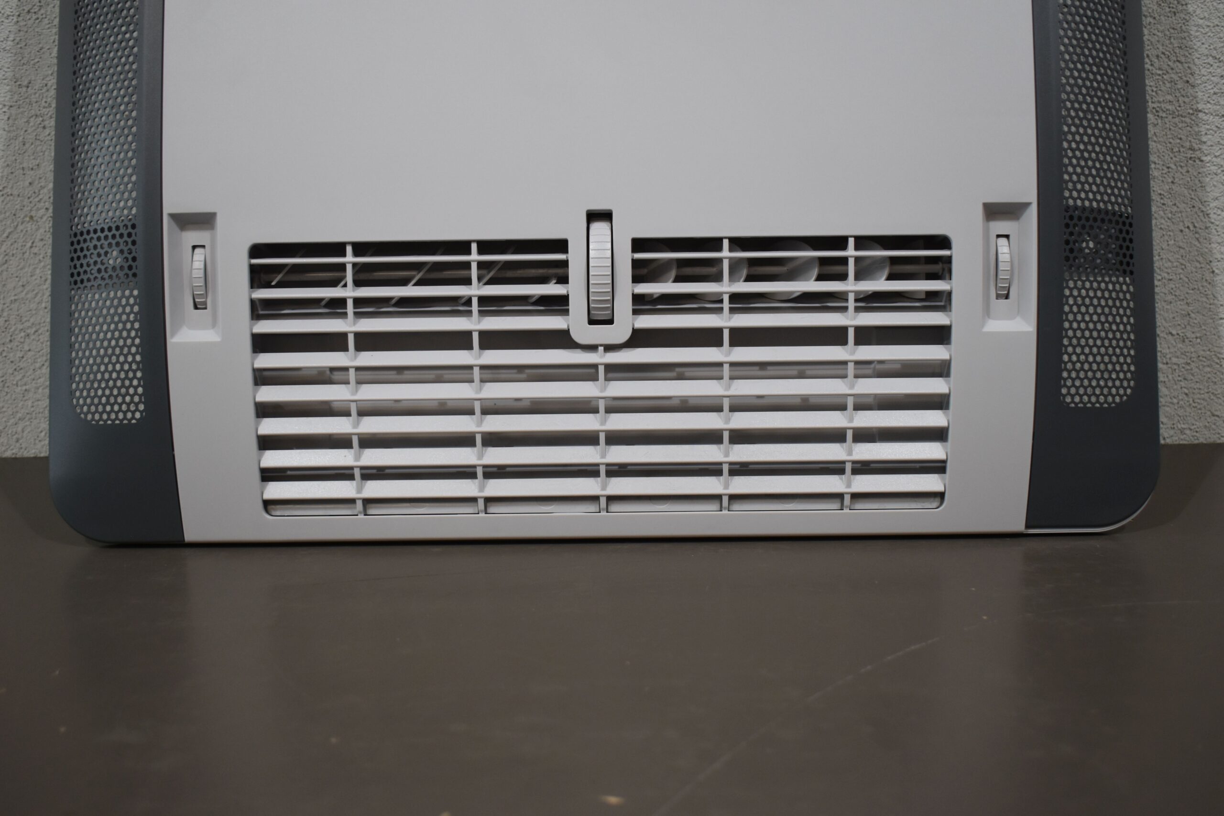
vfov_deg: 35.5
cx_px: 612
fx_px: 1275
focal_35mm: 38
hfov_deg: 51.3
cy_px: 408
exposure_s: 1/250
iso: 560
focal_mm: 25
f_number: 4
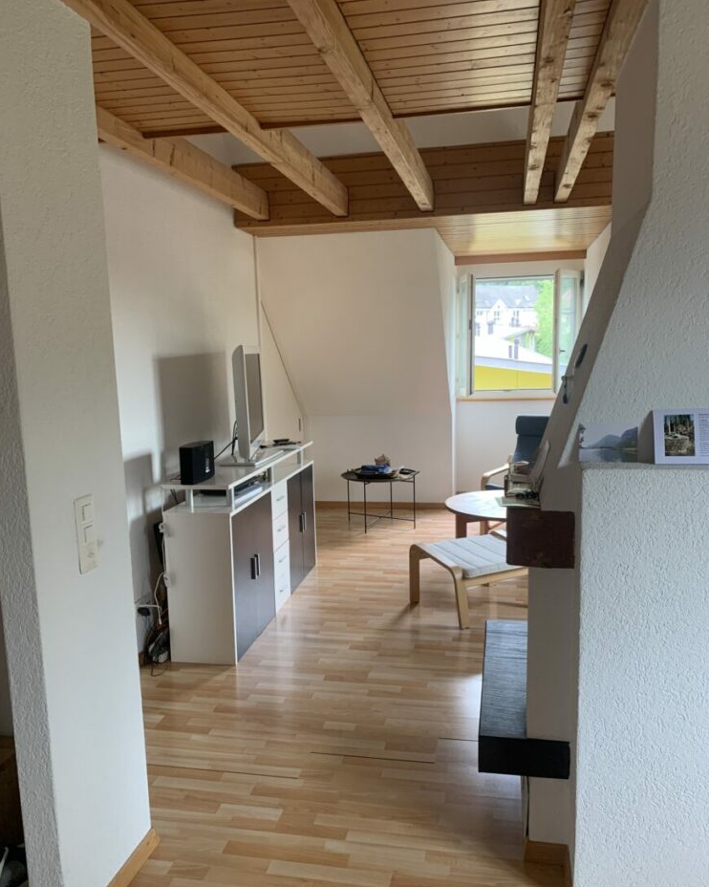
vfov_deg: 62.2
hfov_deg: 51.5
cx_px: 354
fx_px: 735
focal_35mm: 28
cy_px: 463
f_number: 1.8
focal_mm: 4.25
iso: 100
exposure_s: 1/114
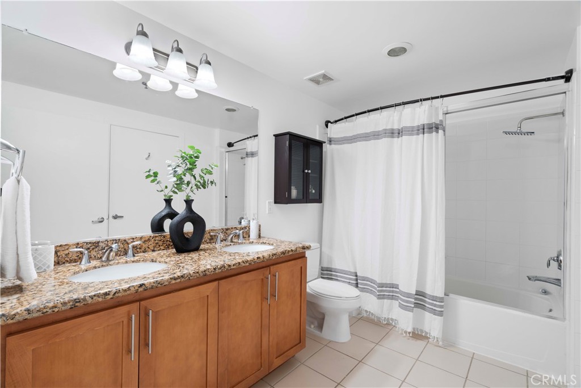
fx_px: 258
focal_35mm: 16
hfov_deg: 96.7
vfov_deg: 73.8
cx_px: 290
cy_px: 194
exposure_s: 1/2.5
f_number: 11
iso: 800
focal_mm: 16
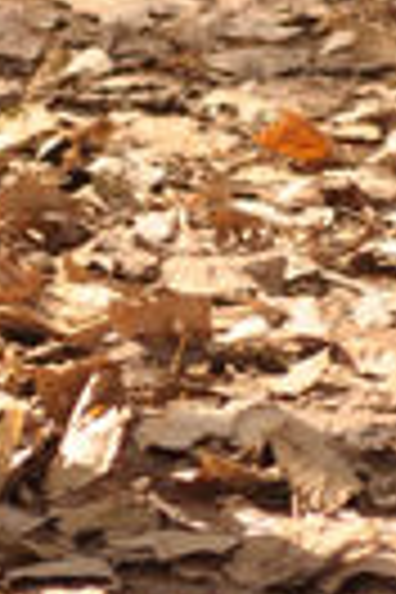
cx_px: -738
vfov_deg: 2.8
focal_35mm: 719
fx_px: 11863
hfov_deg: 1.9
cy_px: -1375
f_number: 4
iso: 200
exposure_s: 1/640
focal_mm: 70
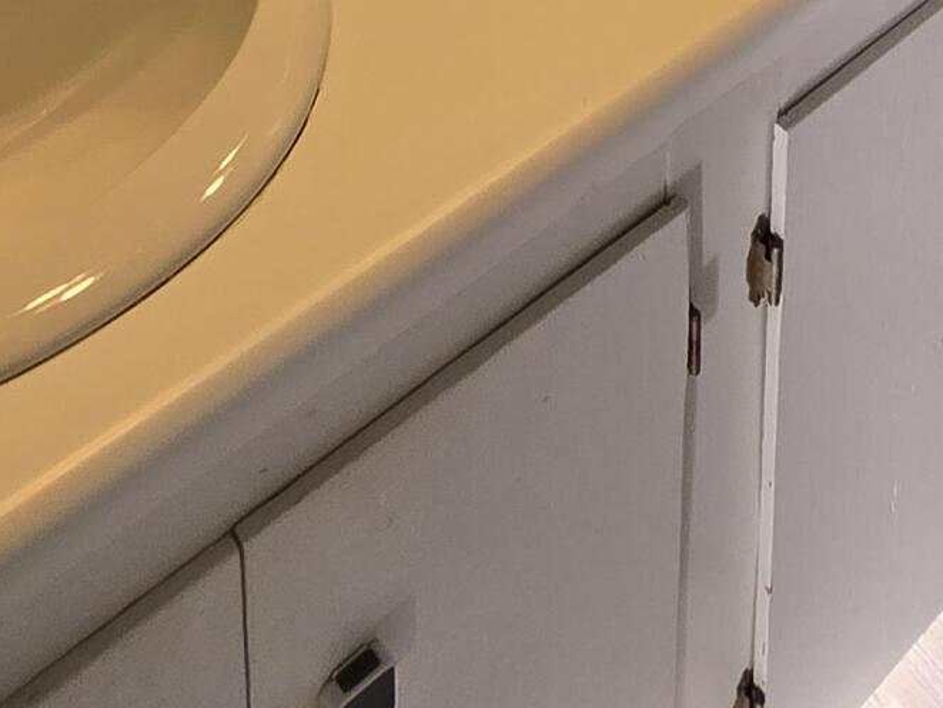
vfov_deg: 16.6
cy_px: -815
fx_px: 1608
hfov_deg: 32.5
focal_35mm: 59
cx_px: 586
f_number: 2.2
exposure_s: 1/60
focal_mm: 2.2
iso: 100
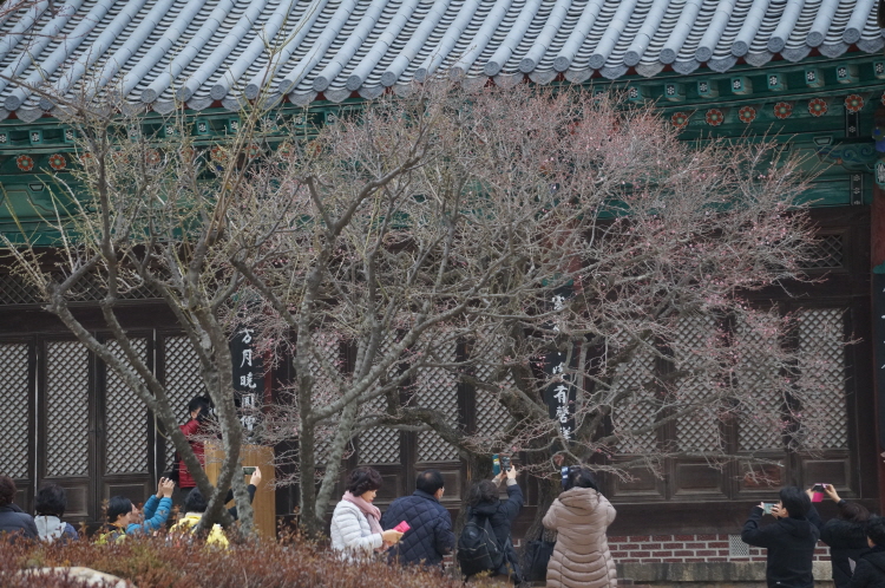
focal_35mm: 150
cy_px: 294
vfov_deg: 9.1
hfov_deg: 13.7
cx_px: 442
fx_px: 3683
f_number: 5.6
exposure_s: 1/160
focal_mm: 100
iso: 1000
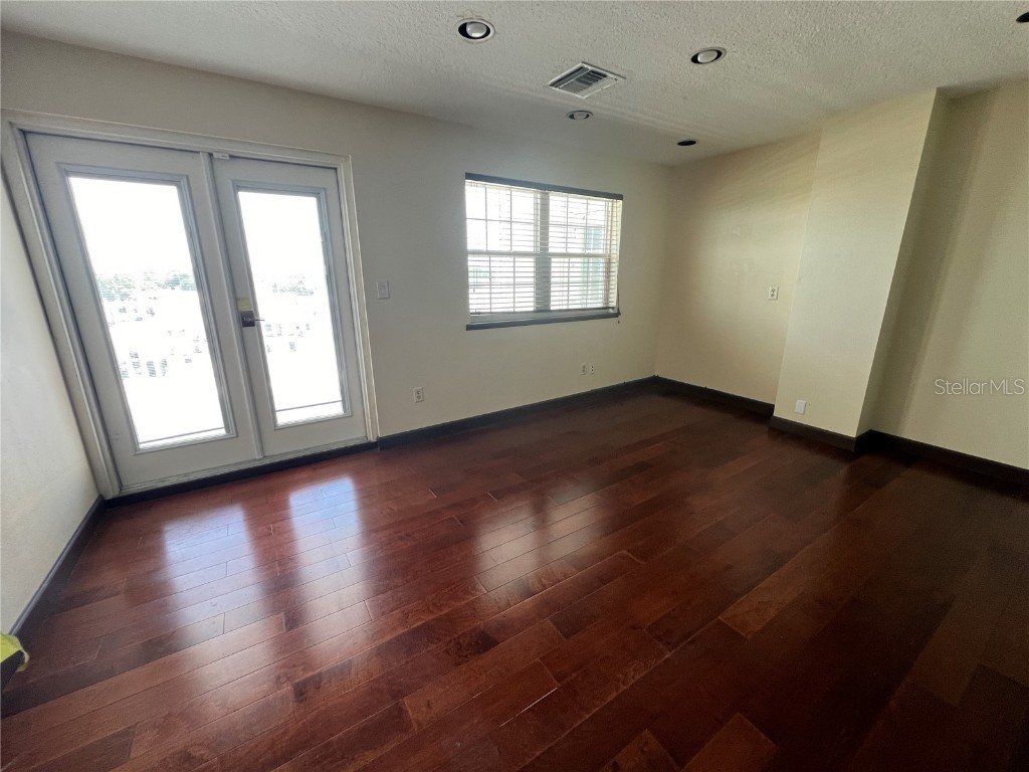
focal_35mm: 13
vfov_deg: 89.9
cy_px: 386
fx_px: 386
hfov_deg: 106.2
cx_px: 514
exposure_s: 1/99
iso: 125
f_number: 1.8
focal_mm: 1.57
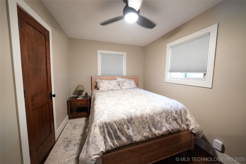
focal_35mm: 12
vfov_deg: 90.1
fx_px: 82
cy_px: 82
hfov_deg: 112.6
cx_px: 123
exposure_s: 1/160
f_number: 2.8
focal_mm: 12
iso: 10000
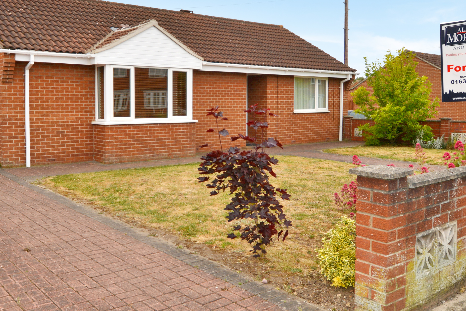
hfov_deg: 53.5
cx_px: 191
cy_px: 122
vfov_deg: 37.2
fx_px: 460
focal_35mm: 36
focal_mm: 11.5
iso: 100
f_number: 8
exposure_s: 1/200
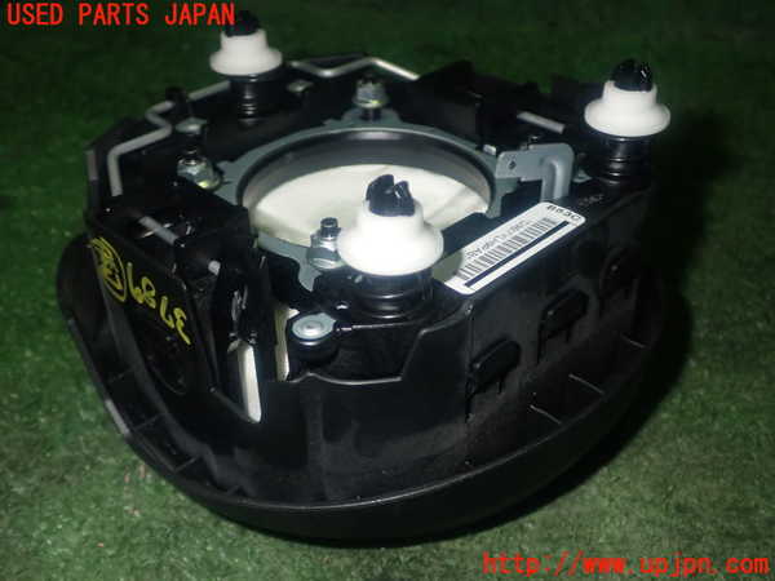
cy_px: 290
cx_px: 388
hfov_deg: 49.0
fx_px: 851
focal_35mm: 38
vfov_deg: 37.7
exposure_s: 1/40
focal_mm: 6.83
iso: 320
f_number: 8
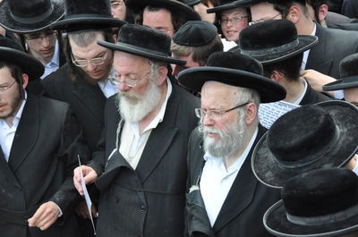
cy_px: 118
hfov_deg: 19.5
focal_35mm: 105
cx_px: 179
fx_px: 1042
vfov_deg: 13.0
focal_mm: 70
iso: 220
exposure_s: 1/125
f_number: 5.6
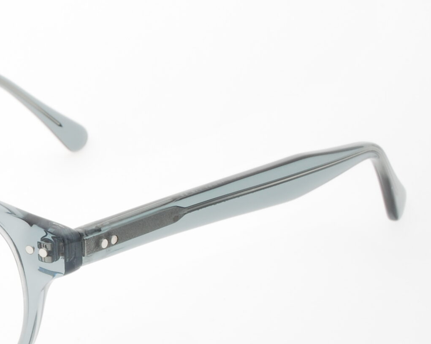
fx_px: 1262
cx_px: -64
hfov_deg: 18.5
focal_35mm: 99
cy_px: 212
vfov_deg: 15.5
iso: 100
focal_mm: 28
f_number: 20
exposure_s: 1/13
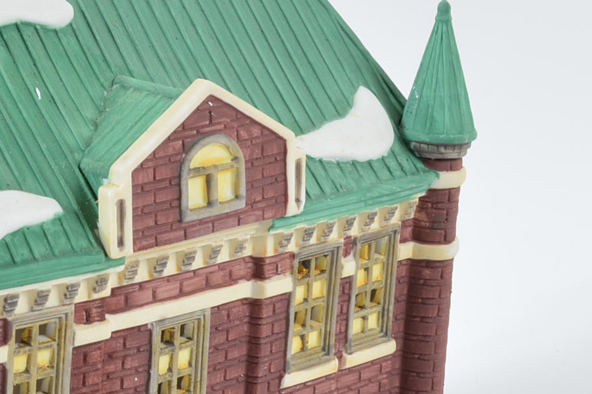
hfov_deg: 16.9
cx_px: 81
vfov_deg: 11.4
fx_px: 1972
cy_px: 197
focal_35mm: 120
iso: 100
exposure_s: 1/160
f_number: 11
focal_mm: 24
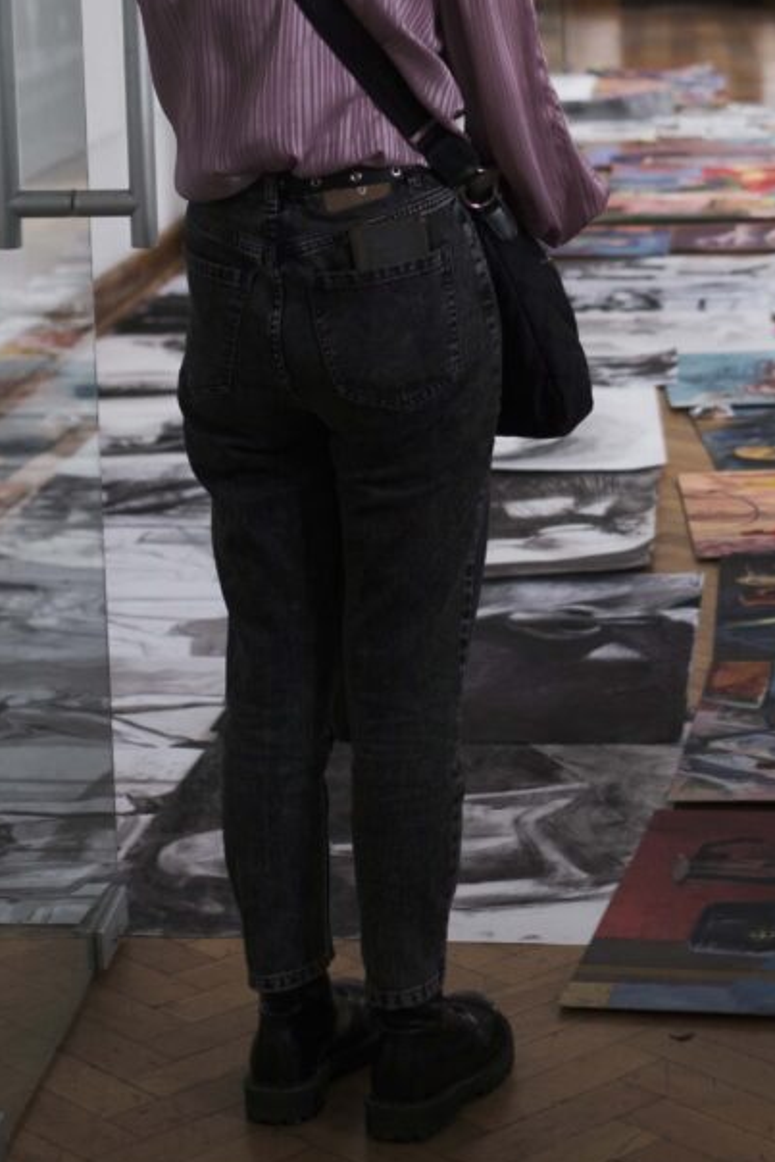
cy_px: 262
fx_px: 2872
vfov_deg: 22.6
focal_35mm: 89
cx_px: 671
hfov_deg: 15.2
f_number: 1.8
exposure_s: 1/170
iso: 400
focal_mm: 23
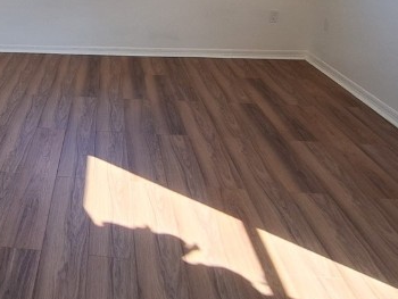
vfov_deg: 34.7
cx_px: 25
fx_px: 437
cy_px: 7
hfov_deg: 43.7
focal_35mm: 38
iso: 40
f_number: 2.2
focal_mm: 1.74
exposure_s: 1/176
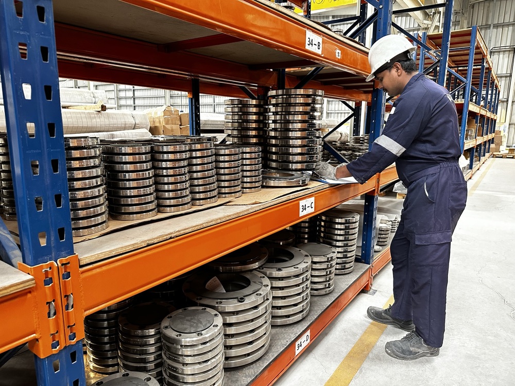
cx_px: 258
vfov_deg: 56.8
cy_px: 193
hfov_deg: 71.6
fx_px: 357
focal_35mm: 24
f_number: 1.78
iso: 320
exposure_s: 1/60
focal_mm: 6.86
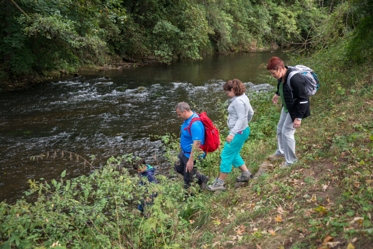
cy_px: 124
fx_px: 497
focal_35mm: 48
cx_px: 186
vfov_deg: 28.1
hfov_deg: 41.1
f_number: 4
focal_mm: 48
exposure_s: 1/250
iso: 200
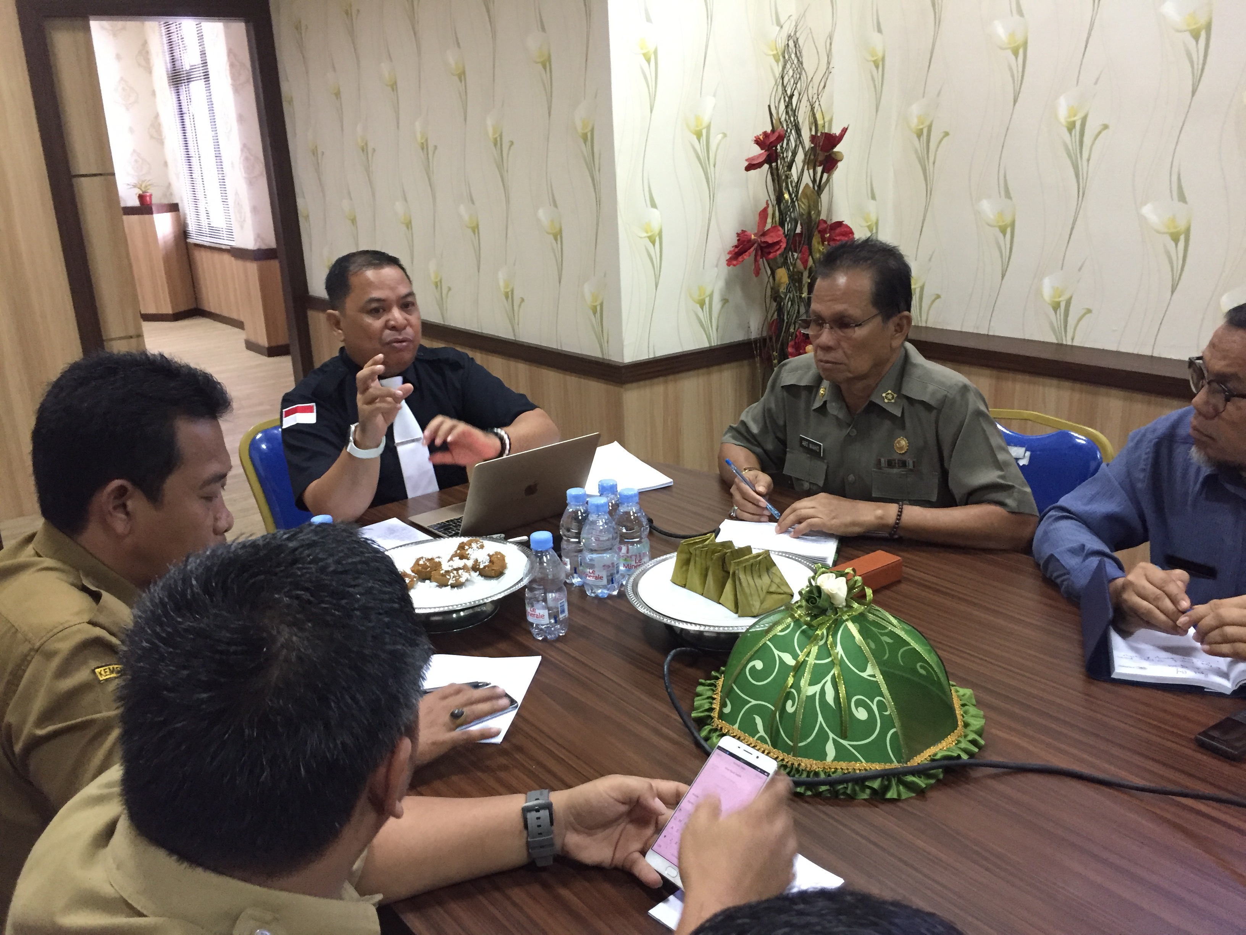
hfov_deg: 61.7
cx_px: 623
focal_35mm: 29
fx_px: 1044
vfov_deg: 48.2
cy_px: 468
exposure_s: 1/17
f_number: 2.2
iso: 250
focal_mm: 4.15
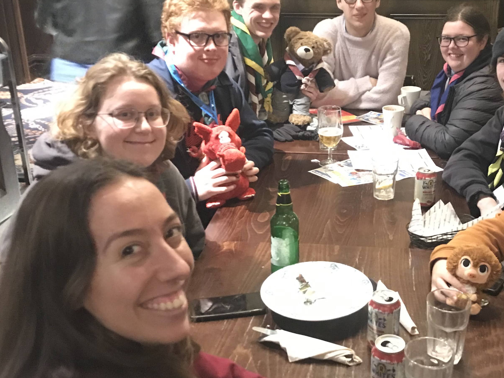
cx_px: 352
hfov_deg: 39.7
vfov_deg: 30.9
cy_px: 167
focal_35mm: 47
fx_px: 684
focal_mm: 3.99
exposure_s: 1/4
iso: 200
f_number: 1.8
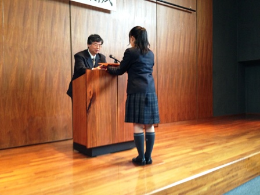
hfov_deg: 55.4
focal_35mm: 33
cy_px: 98
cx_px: 130
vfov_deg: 42.9
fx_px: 248
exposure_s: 1/20
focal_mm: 4.13
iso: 200
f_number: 2.4
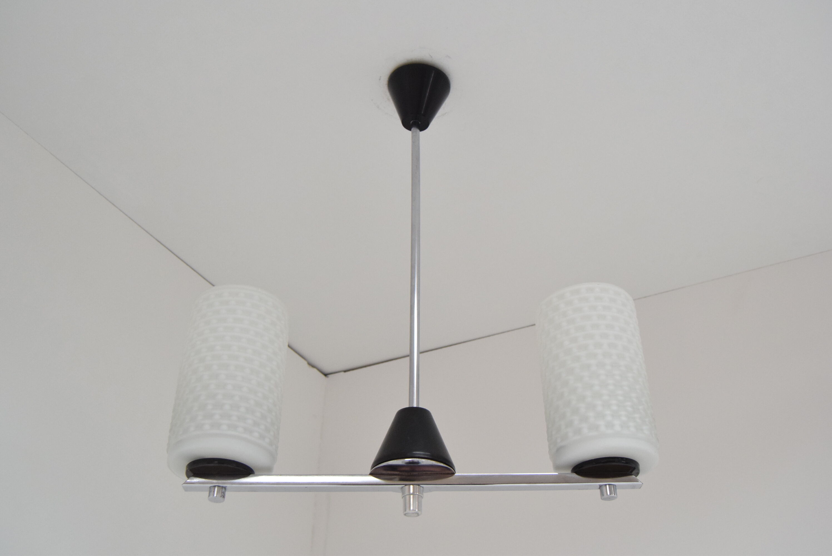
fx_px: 833
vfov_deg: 36.9
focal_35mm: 36
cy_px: 278
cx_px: 416
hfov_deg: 53.1
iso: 1600
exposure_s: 1/125
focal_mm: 24
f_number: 5.6
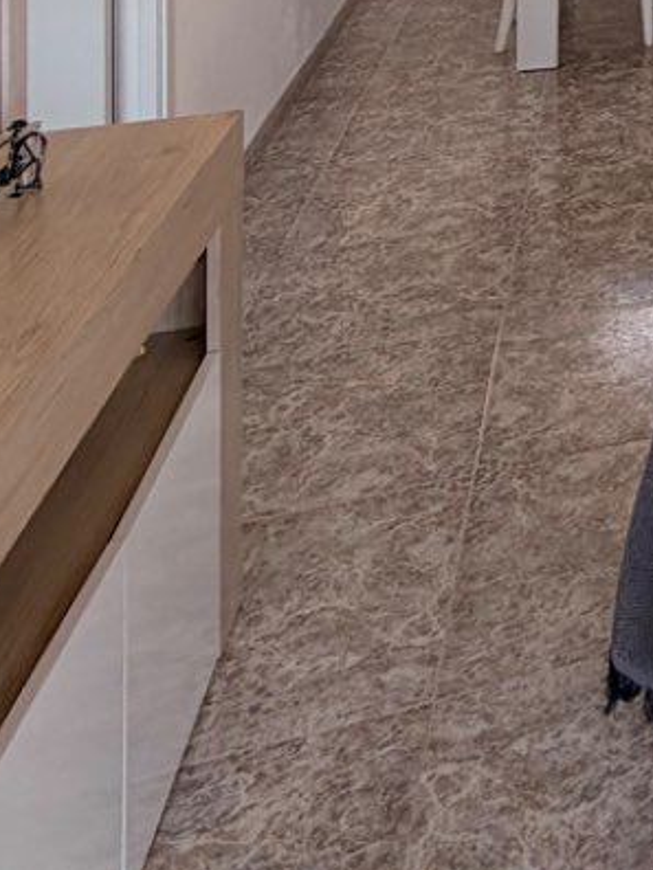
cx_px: 1166
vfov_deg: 27.4
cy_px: -369
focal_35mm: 53
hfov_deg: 20.1
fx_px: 1333
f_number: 2.2
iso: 50
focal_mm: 2.22
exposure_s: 1/121
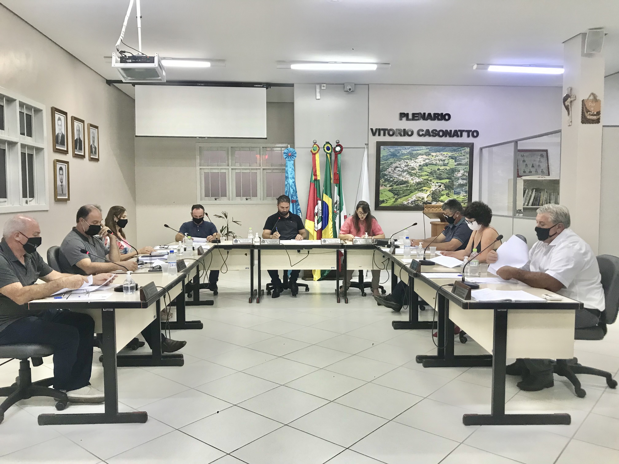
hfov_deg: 63.4
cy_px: 232
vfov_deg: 49.7
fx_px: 501
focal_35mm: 28
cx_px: 310
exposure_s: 1/30
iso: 32
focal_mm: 3.99
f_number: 1.8
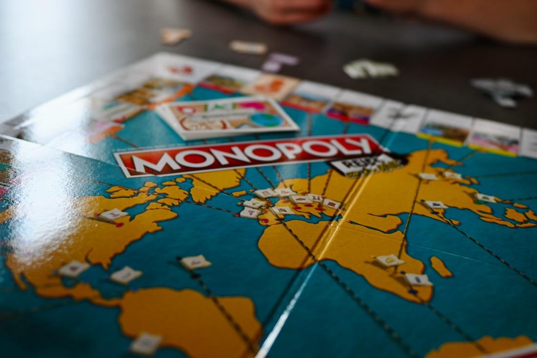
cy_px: 179
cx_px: 268
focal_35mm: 42
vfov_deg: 31.9
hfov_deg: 46.4
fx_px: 627
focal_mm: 28
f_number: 2.8
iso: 450
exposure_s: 1/125
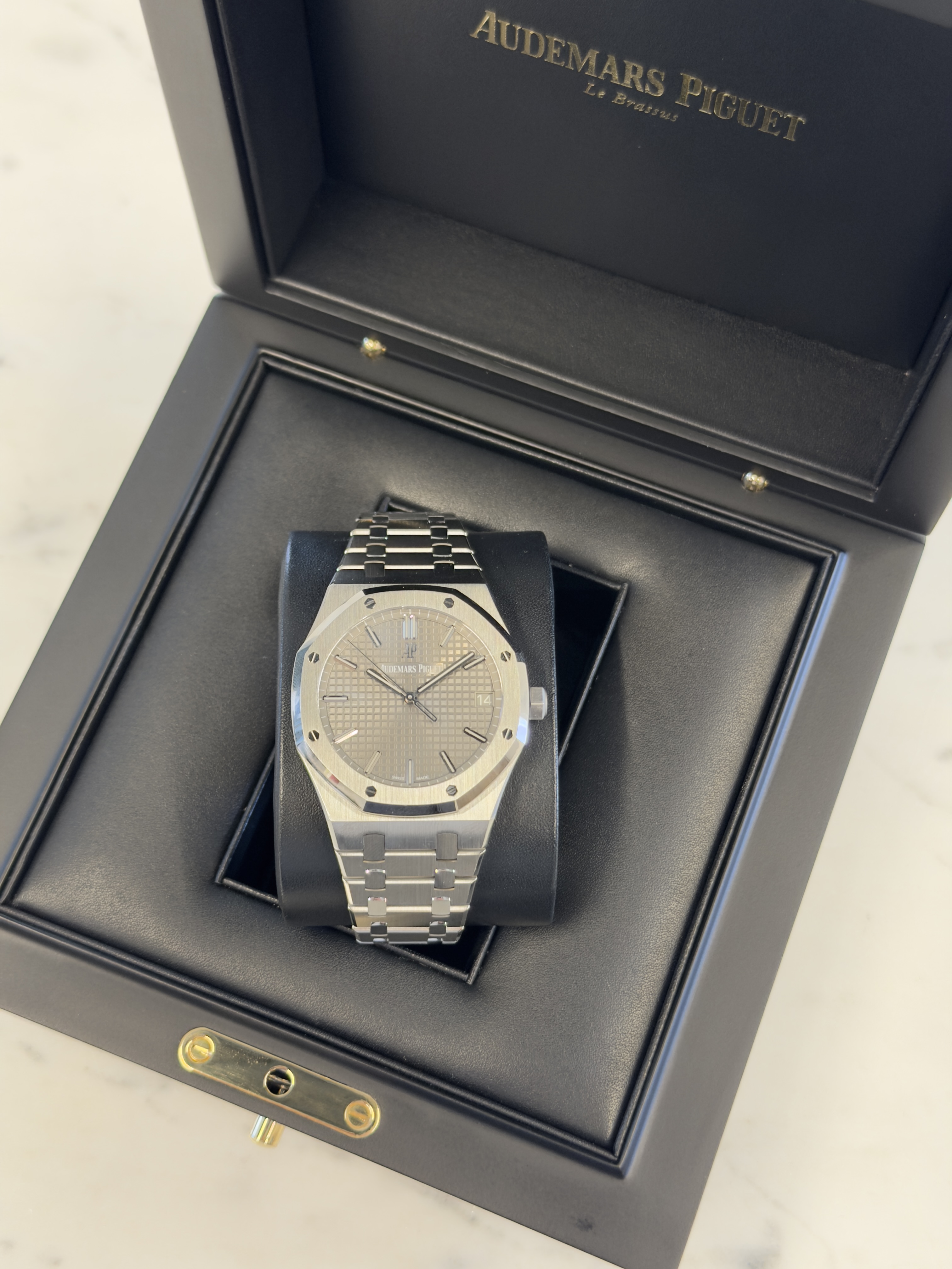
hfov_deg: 30.3
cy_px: 634
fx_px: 1760
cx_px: 476
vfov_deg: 39.7
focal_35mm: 48
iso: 250
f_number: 1.78
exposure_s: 1/50
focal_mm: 6.76
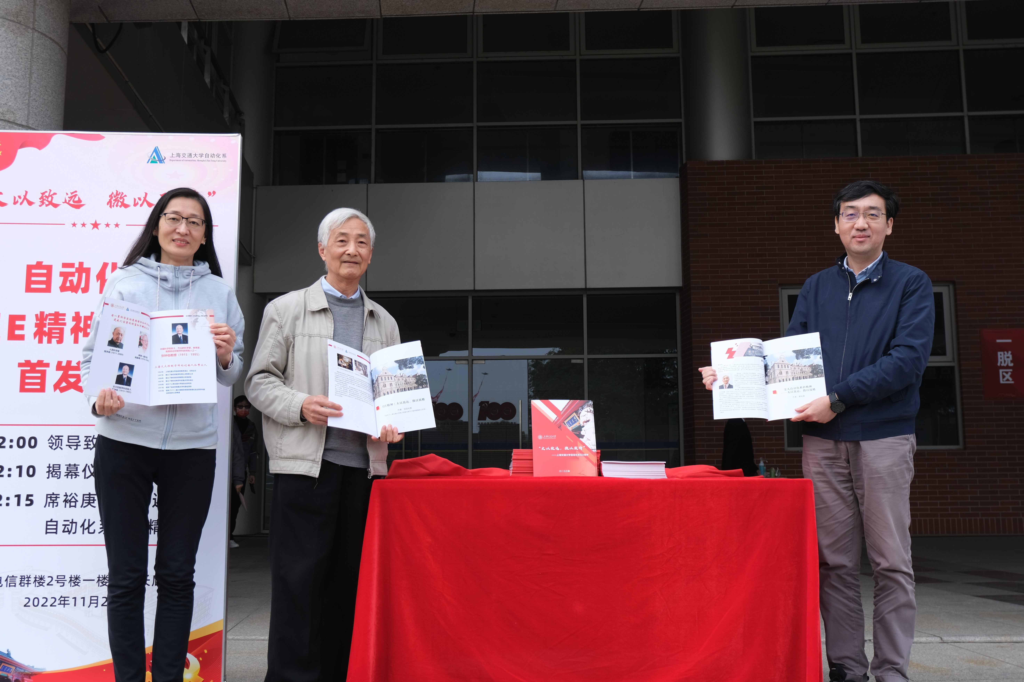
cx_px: 512
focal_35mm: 36
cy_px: 341
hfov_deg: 53.1
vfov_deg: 36.9
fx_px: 1024
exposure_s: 1/240
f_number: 4.4
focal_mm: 24.2
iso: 160
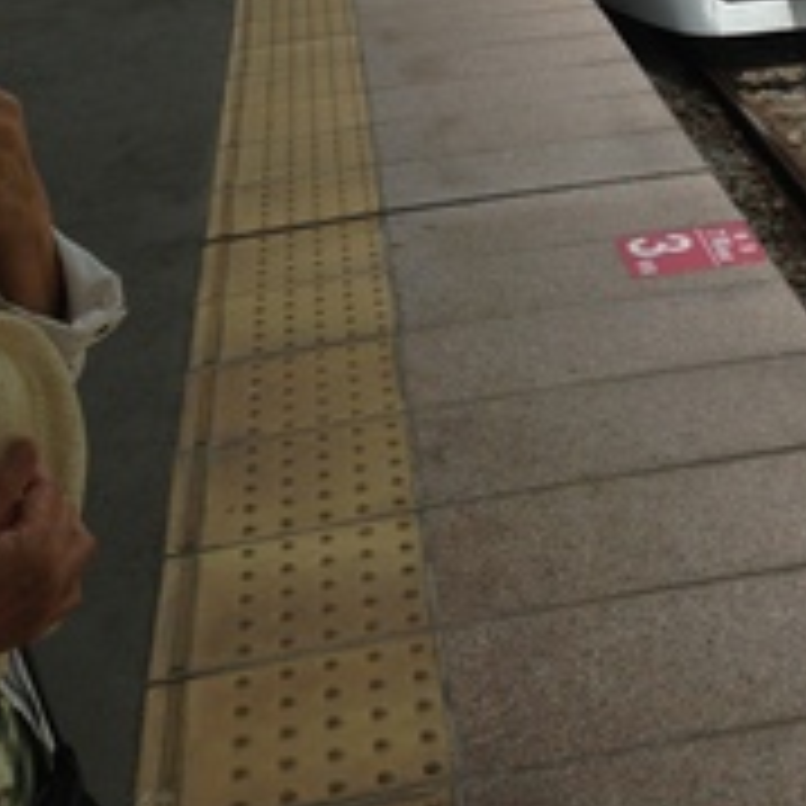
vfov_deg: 24.7
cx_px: 612
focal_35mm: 65
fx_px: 1712
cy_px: -77
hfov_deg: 26.1
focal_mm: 4.13
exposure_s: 1/889
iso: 50
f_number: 2.4
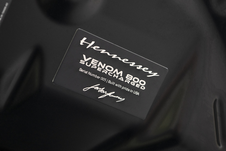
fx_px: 546
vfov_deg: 15.7
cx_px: 106
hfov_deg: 23.4
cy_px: 69
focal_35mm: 87
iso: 800
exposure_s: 1/40
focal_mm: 70
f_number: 4
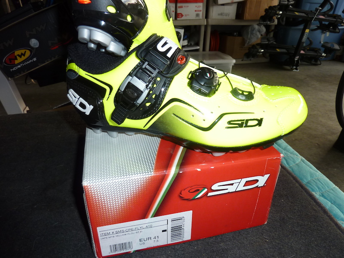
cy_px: 129
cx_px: 172
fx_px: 248
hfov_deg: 69.4
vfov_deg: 54.9
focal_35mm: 25
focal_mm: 4.1
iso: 100
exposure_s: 1/30
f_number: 3.3
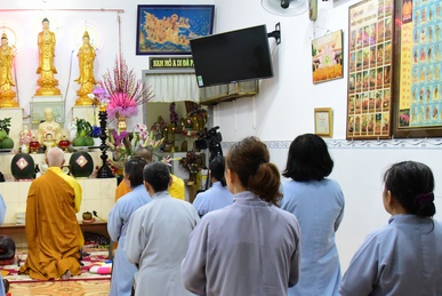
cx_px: 90
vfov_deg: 25.8
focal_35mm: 52
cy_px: 218
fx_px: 639
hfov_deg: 36.9
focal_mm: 31
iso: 9000
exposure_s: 1/80
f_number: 8
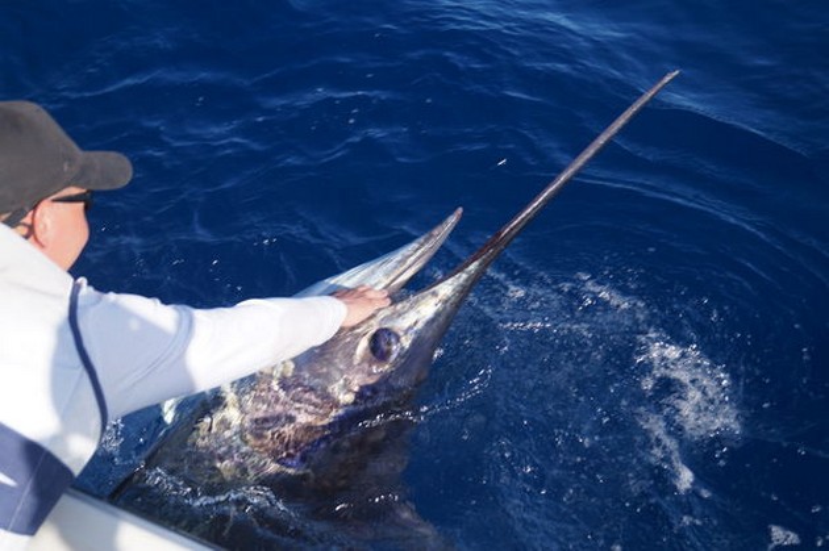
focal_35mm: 52
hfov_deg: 38.2
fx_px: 1196
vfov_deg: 25.9
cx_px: 414
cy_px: 276
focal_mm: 35
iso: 100
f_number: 5.6
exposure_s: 1/200
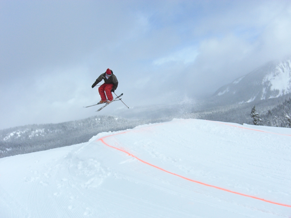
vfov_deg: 37.7
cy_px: 109
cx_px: 146
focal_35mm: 38
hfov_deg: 49.0
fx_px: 319
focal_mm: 7.9
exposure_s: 1/1000
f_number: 8
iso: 400
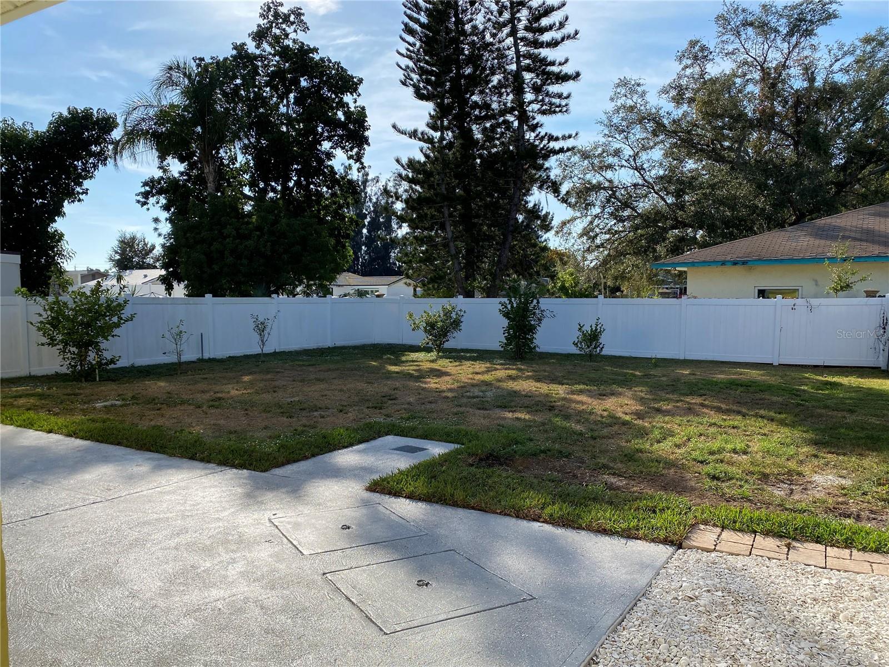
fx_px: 668
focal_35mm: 26
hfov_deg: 67.3
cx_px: 444
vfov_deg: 53.1
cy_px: 334
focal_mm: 4.25
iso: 32
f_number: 1.8
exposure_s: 1/4115
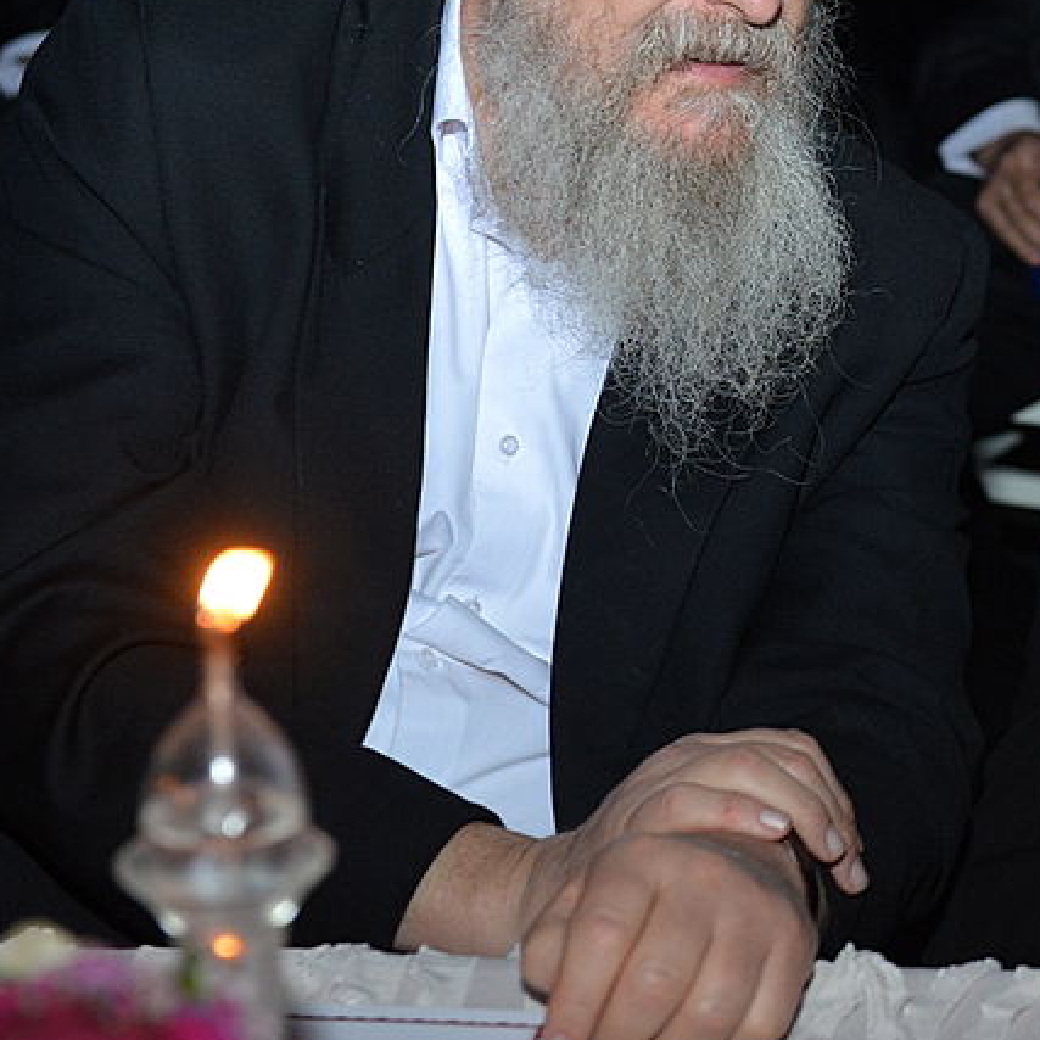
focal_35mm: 112
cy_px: 213
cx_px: 1072
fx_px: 3807
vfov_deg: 15.5
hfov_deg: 15.2
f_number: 4
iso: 2000
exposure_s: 1/100
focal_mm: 55
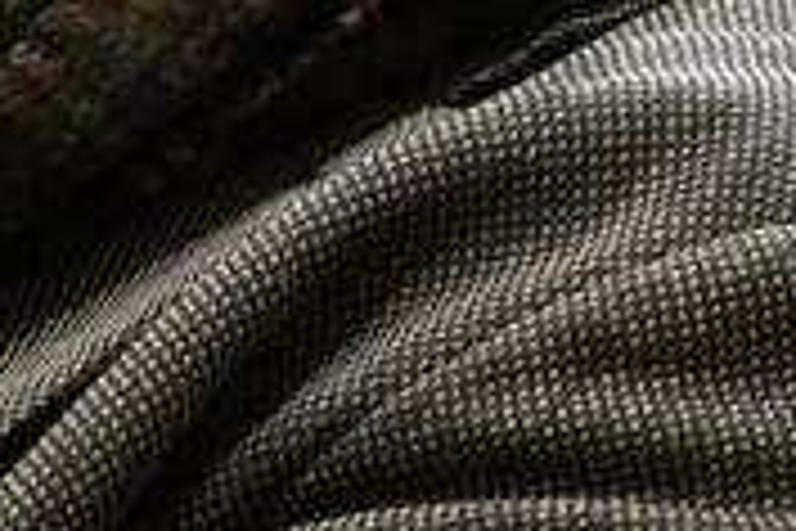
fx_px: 23016
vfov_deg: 1.3
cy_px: -560
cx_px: -1057
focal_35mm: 1041
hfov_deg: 2.0
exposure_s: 1/125
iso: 3200
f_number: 2.8
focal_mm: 120
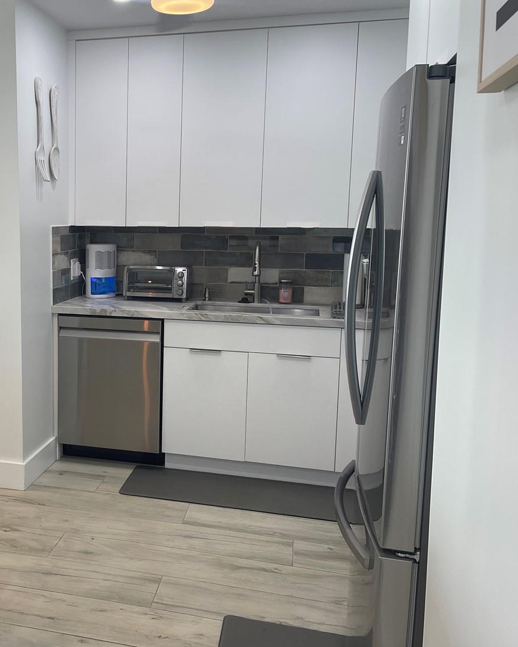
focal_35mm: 37
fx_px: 709
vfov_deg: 49.0
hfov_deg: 38.5
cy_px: 303
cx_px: 95
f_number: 1.6
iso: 64
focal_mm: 4.2
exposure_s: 1/120
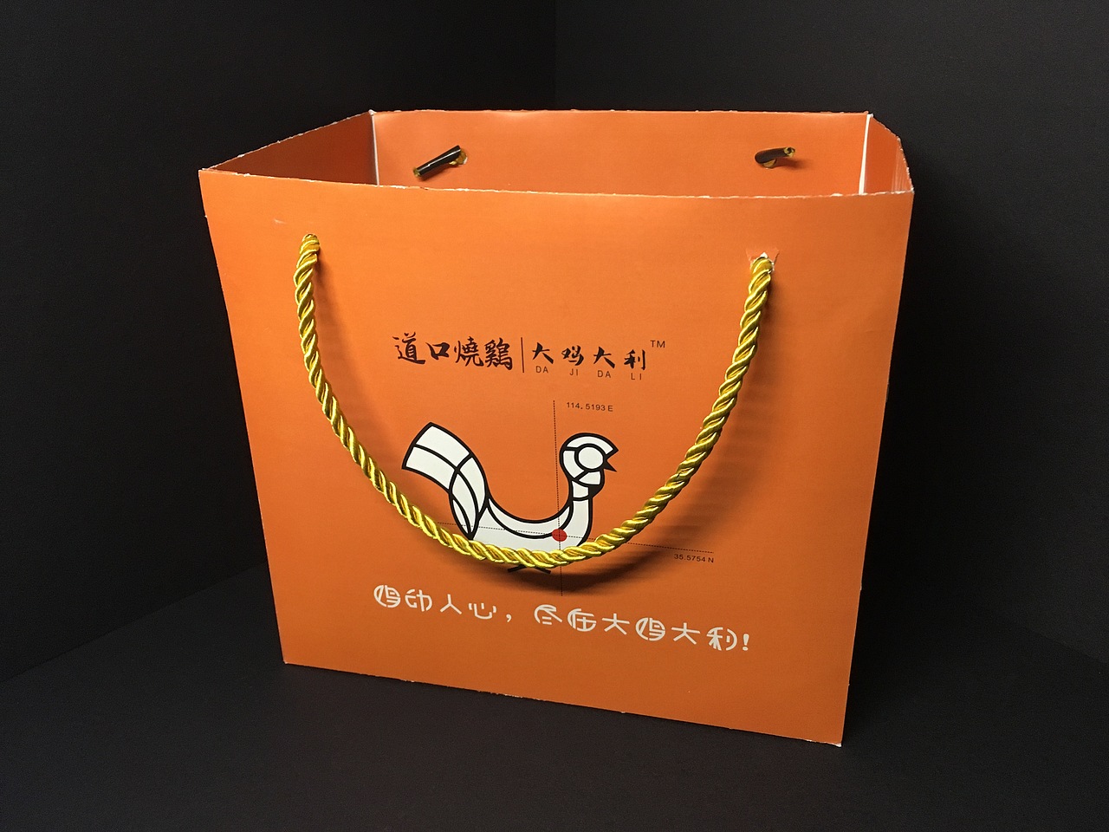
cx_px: 554
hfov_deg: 61.7
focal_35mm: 29
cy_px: 416
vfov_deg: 48.2
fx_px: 929
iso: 200
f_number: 2.2
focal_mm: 4.15
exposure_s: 1/33
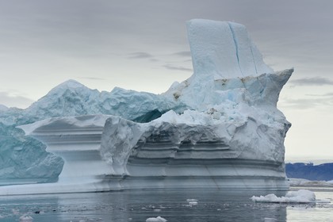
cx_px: 166
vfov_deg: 11.0
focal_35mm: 125
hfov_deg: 16.4
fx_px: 1156
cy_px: 111
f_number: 9
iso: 400
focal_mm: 125
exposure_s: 1/640
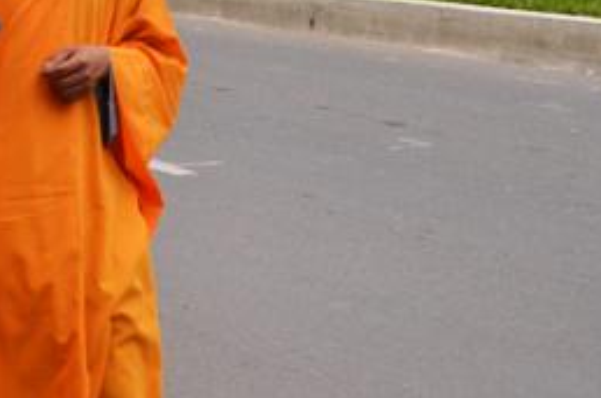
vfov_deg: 11.3
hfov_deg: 16.6
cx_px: -82
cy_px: -72
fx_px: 1983
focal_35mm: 119
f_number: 19
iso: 250
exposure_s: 1/60
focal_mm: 32
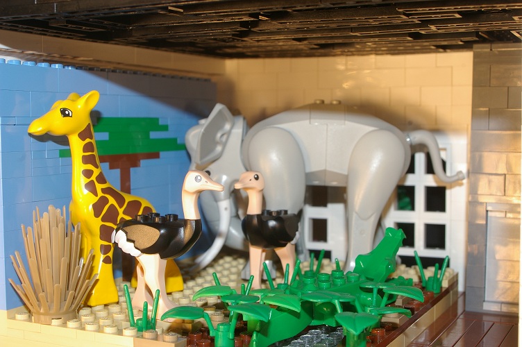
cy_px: 174
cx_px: 261
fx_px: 847
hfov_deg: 34.2
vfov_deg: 23.1
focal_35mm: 58
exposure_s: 1/60
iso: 200
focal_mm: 39
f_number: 13
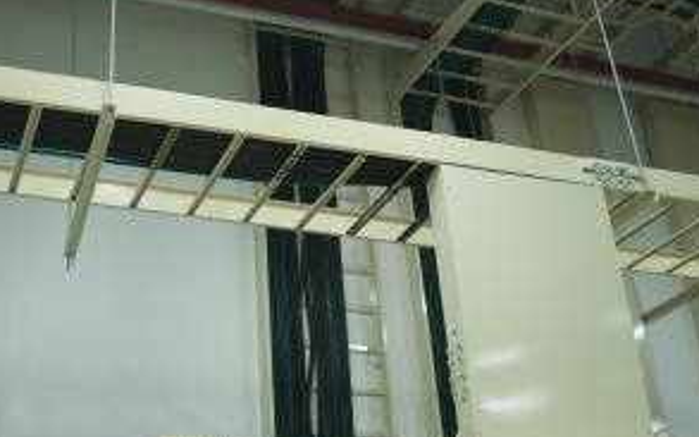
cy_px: 147
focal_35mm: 50
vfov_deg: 25.7
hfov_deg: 39.9
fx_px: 952
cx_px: 243
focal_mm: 24
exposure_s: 1/25
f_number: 4
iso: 280
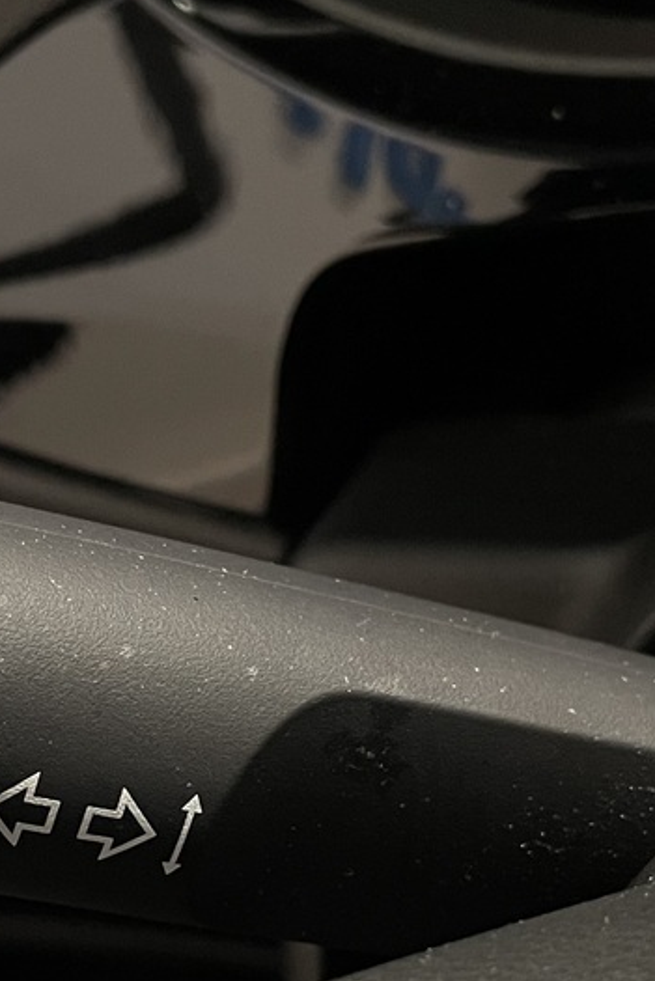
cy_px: 679
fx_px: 2018
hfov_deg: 18.2
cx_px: 93
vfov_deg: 27.1
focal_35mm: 74
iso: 320
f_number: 1.6
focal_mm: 4.2
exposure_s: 1/41
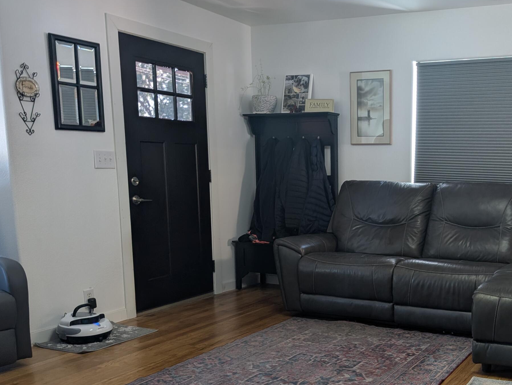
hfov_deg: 45.0
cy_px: 281
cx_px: 391
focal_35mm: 40
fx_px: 592
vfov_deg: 35.4
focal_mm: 6.9
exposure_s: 1/23.8
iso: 97
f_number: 1.68
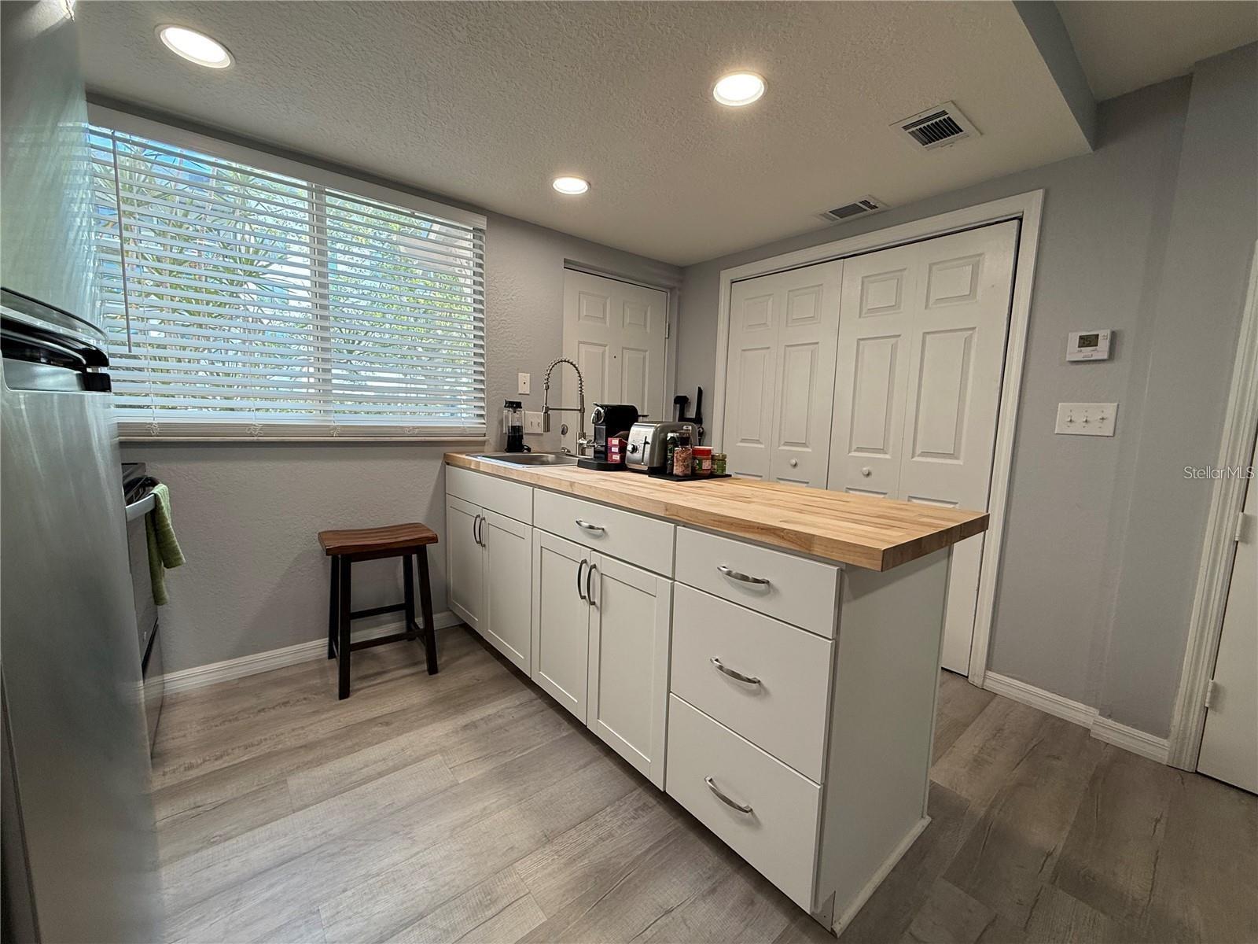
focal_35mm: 14
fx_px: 509
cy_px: 472
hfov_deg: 102.1
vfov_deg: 85.7
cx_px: 629
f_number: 2.2
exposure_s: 1/120
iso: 100
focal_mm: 2.22
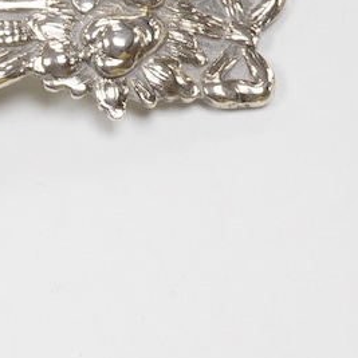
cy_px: 484
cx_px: -226
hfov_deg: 10.4
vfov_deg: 10.6
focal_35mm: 161
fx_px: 1884
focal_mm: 30
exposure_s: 1/100
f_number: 18
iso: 2500
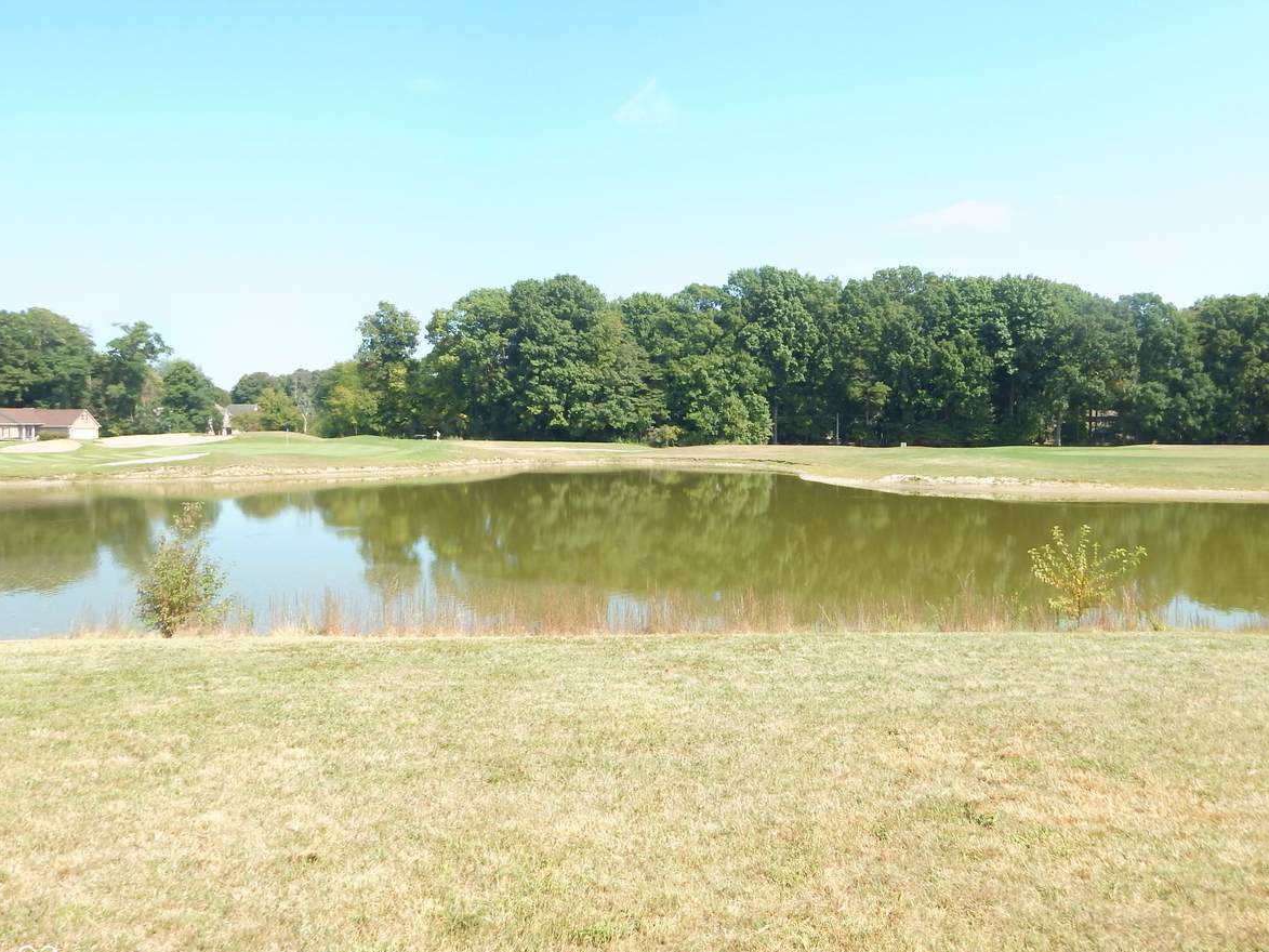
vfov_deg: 56.8
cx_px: 690
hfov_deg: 71.4
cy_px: 466
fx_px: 880
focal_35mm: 24
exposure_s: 1/400
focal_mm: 4
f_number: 6
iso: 125
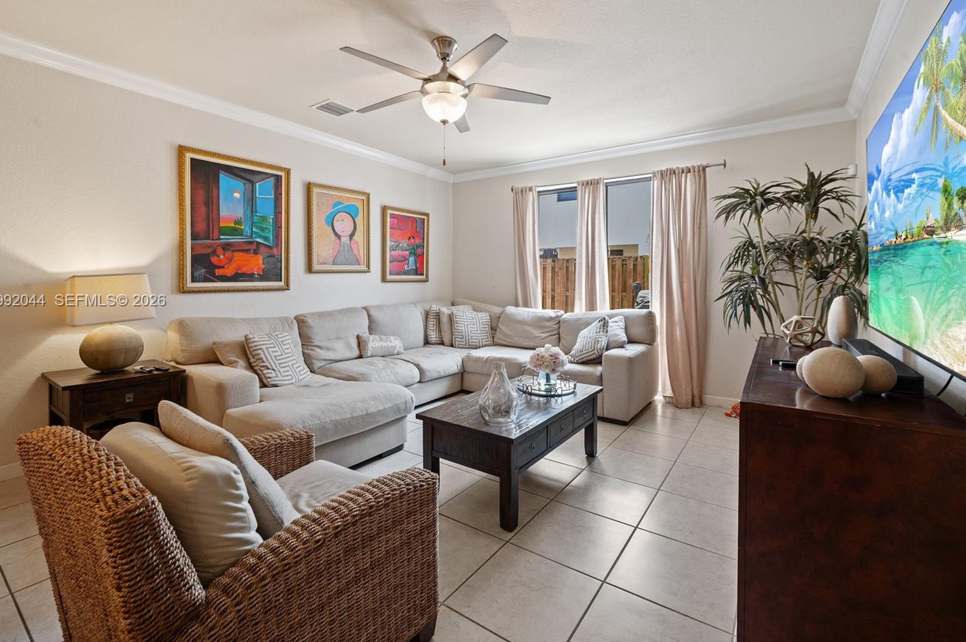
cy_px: 302
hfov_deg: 96.8
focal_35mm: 16
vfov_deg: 73.6
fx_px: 429
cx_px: 480
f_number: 8
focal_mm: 15
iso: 200
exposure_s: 1/1.67
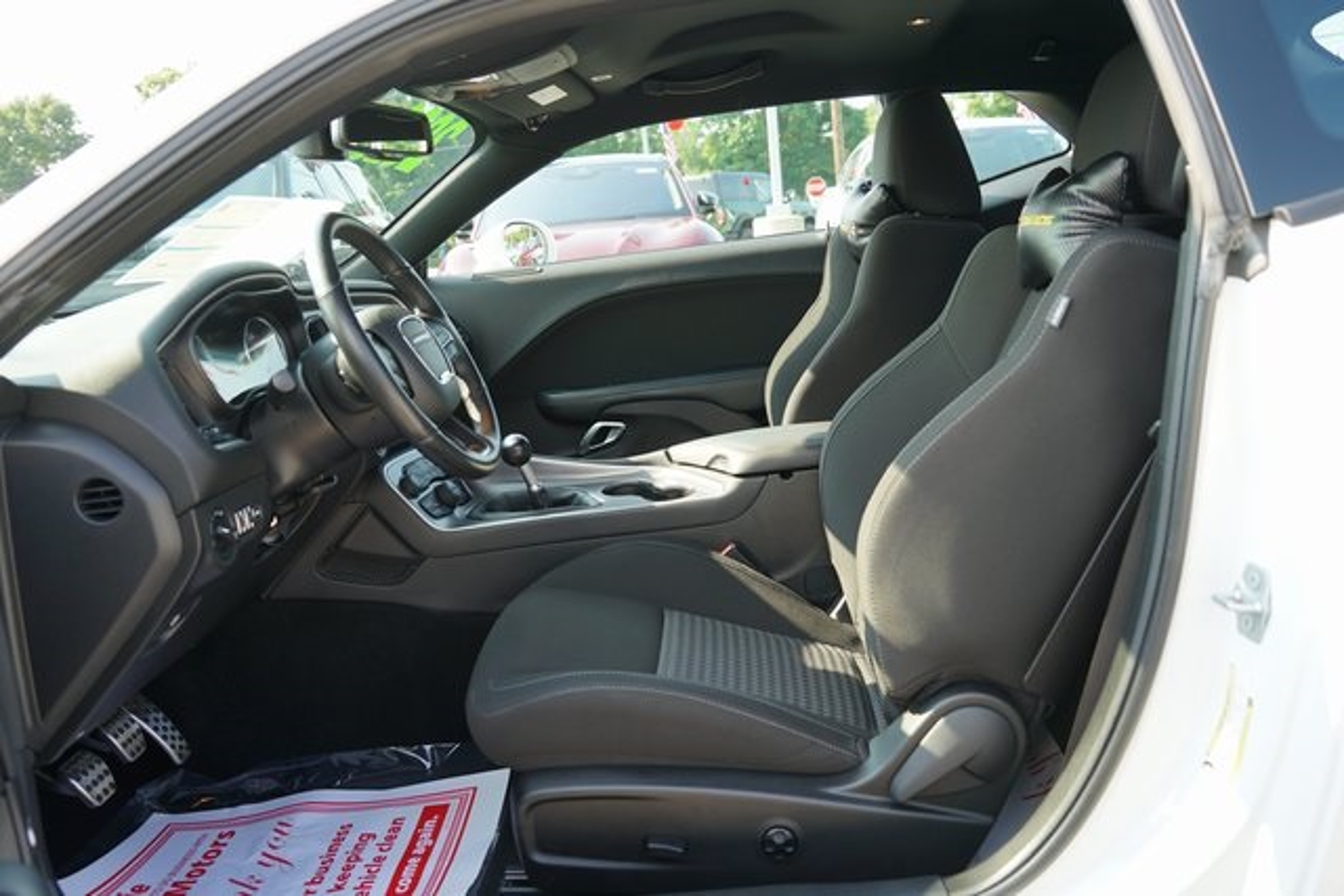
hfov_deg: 61.9
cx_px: 672
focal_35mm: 30
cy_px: 448
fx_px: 1120
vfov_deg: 43.6
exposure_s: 1/80
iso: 100
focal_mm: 30
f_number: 5
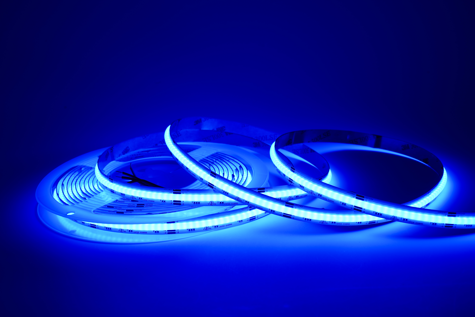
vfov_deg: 27.0
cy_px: 158
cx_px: 238
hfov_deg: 39.6
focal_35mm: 50
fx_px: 660
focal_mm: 50
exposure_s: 1/25
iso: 64
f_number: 16
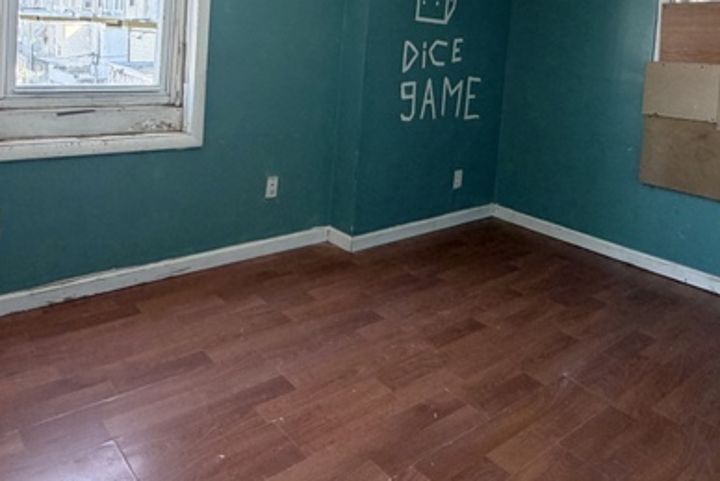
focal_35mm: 30
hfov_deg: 61.9
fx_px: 600
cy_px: 69
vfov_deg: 41.0
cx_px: 343
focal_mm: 2.22
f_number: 2.2
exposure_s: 1/60
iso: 200
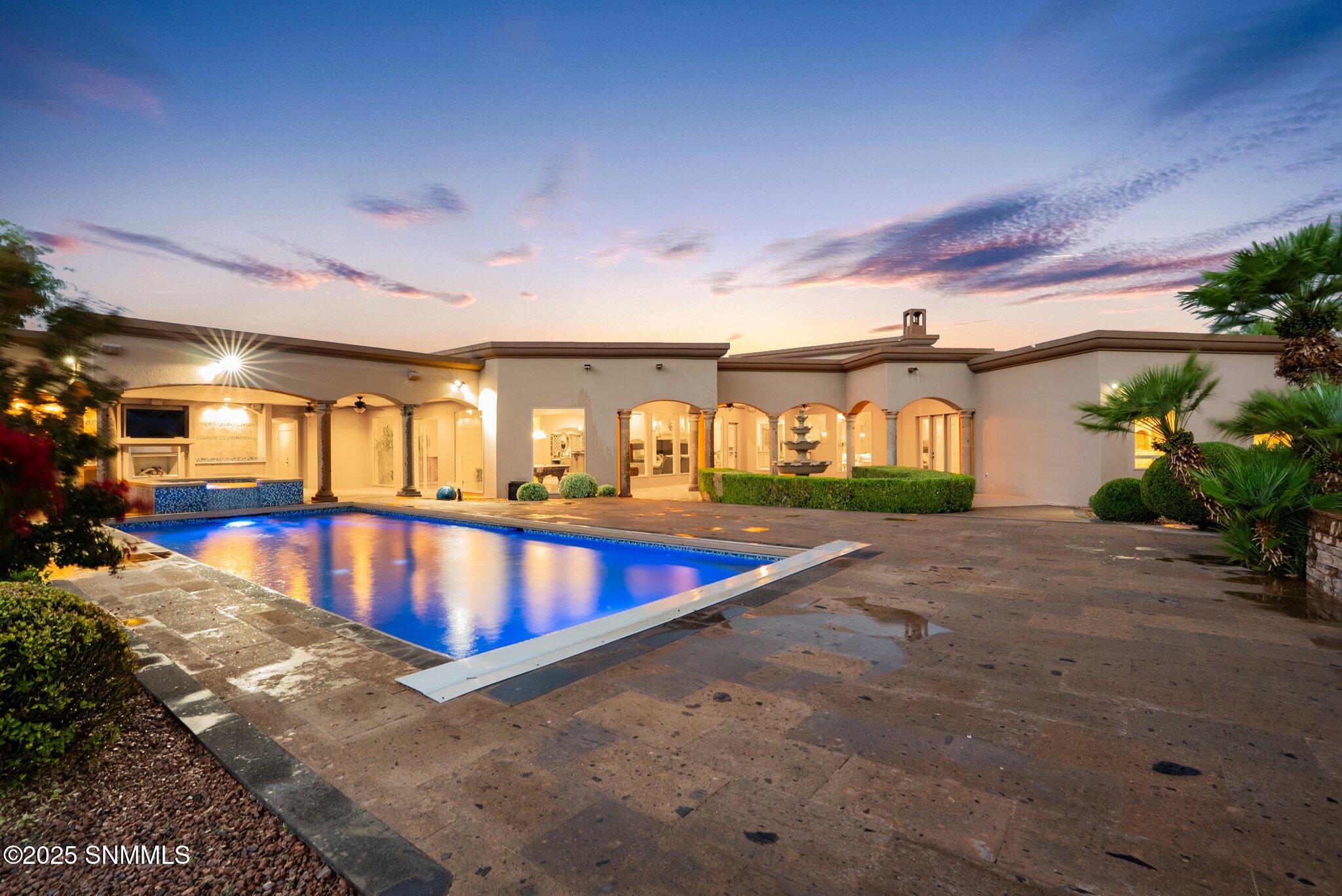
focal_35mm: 16
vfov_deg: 73.8
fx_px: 597
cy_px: 448
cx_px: 671
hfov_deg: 96.7
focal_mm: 16
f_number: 9
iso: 320
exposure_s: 6
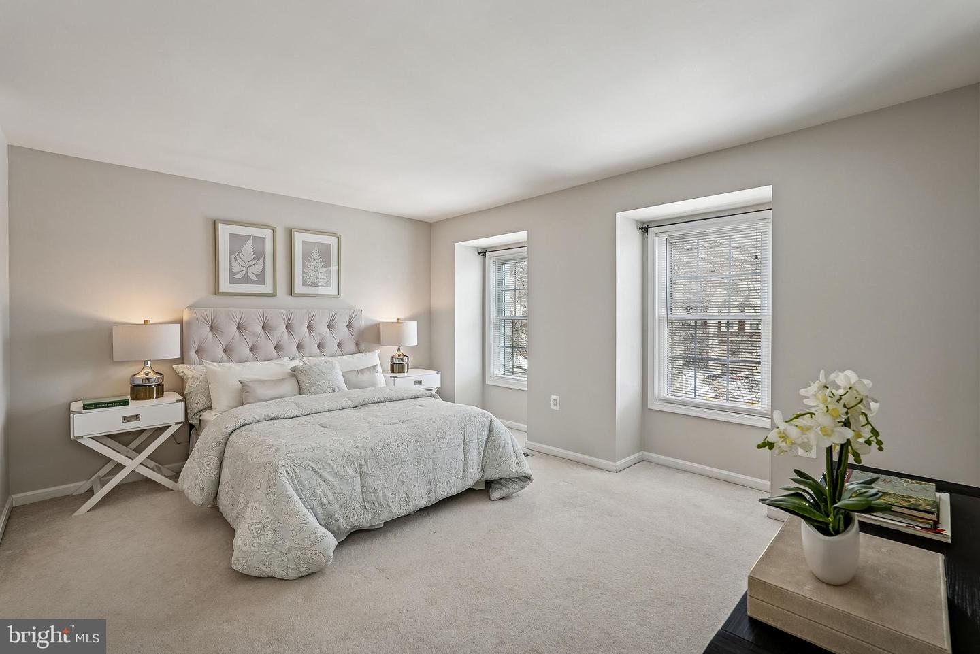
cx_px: 490
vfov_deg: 73.8
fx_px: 436
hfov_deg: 96.7
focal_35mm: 16
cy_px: 327
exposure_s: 1/3.33
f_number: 8
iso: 100
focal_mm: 16
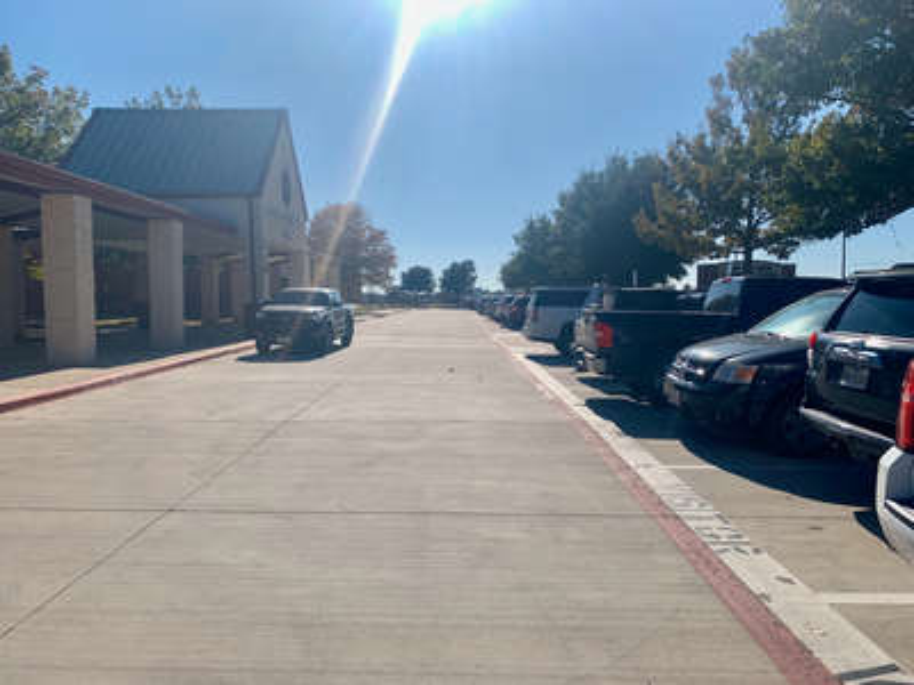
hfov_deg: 67.3
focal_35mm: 26
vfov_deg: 53.1
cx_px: 457
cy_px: 342
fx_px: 687
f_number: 1.8
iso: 25
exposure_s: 1/6452
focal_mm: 4.25
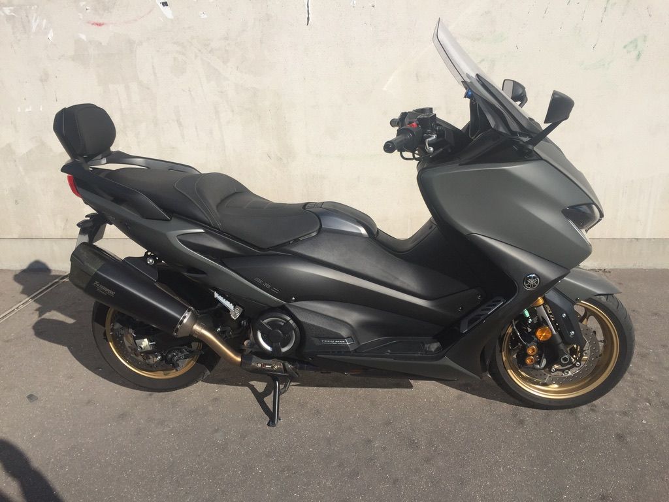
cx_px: 334
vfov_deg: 48.2
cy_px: 251
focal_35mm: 29
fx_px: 560
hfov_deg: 61.7
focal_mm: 4.15
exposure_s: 1/2326
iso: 32
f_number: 2.2
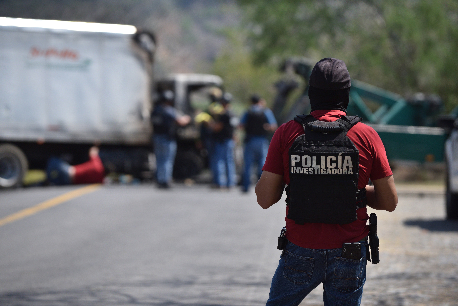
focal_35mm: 200
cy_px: 153
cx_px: 229
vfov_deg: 6.9
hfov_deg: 10.3
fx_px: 2545
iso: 125
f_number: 4.5
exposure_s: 1/1250
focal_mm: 200
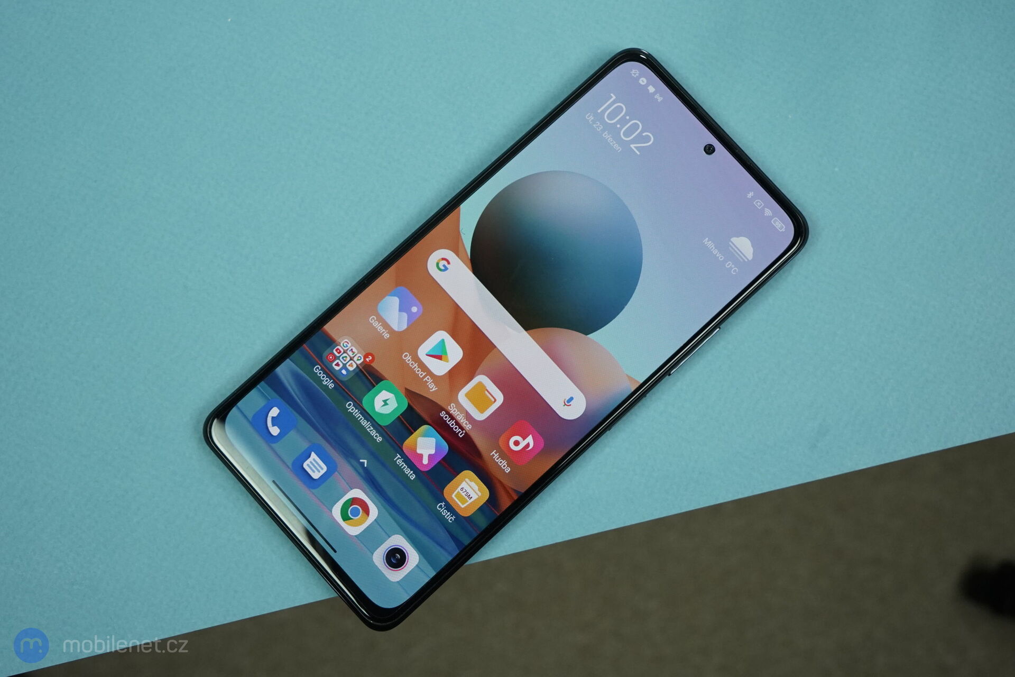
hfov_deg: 50.7
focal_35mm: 38
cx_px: 508
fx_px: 1071
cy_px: 338
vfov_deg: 35.1
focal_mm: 38
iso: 3200
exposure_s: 1/200
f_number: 9
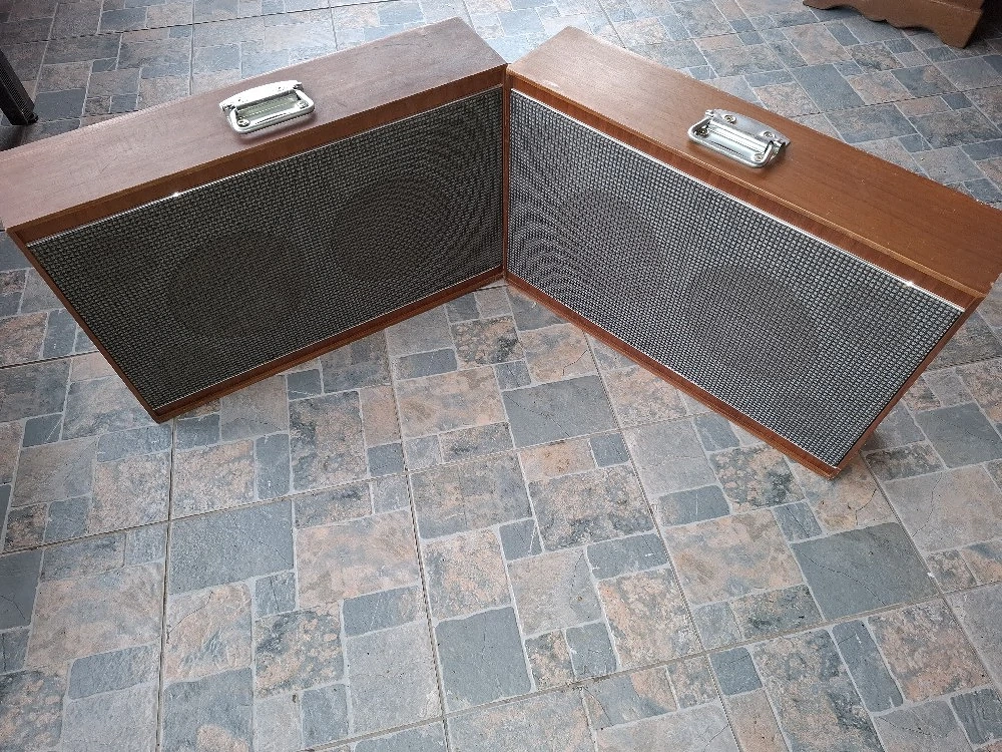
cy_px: 376
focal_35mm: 23
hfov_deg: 73.9
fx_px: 666
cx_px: 501
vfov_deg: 58.9
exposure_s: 1/50
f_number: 1.8
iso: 200
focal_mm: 5.54
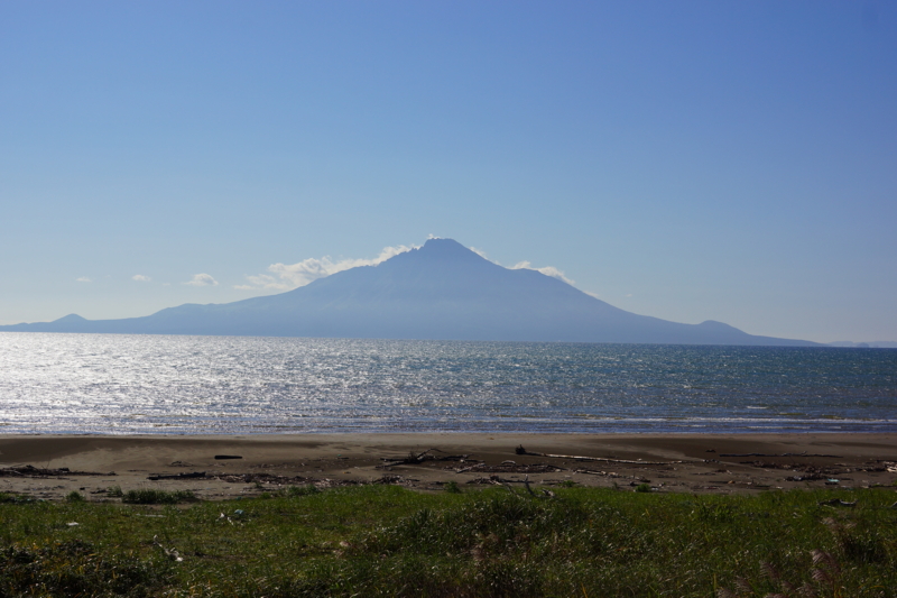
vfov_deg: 22.6
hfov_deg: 33.4
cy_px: 299
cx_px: 448
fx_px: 1495
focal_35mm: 60
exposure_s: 1/1000
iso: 100
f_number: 9
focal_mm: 40
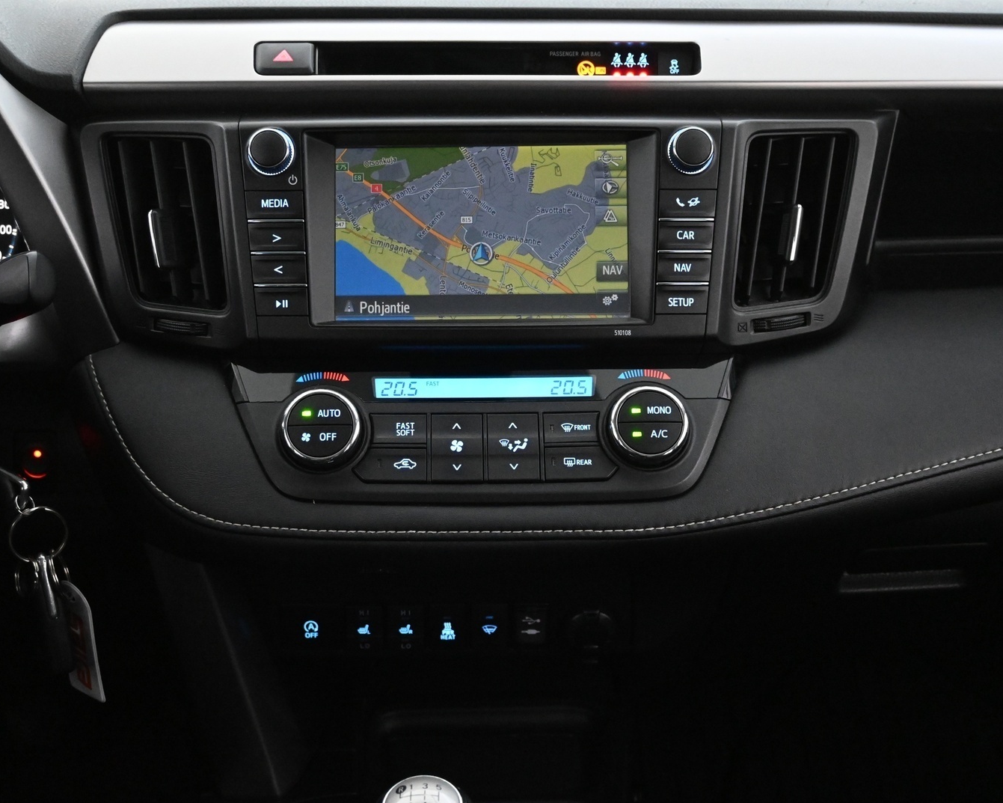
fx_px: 1514
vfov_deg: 29.7
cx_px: 482
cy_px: 403
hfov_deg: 36.6
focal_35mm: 51
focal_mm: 30
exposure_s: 1/50
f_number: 4.8
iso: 6400
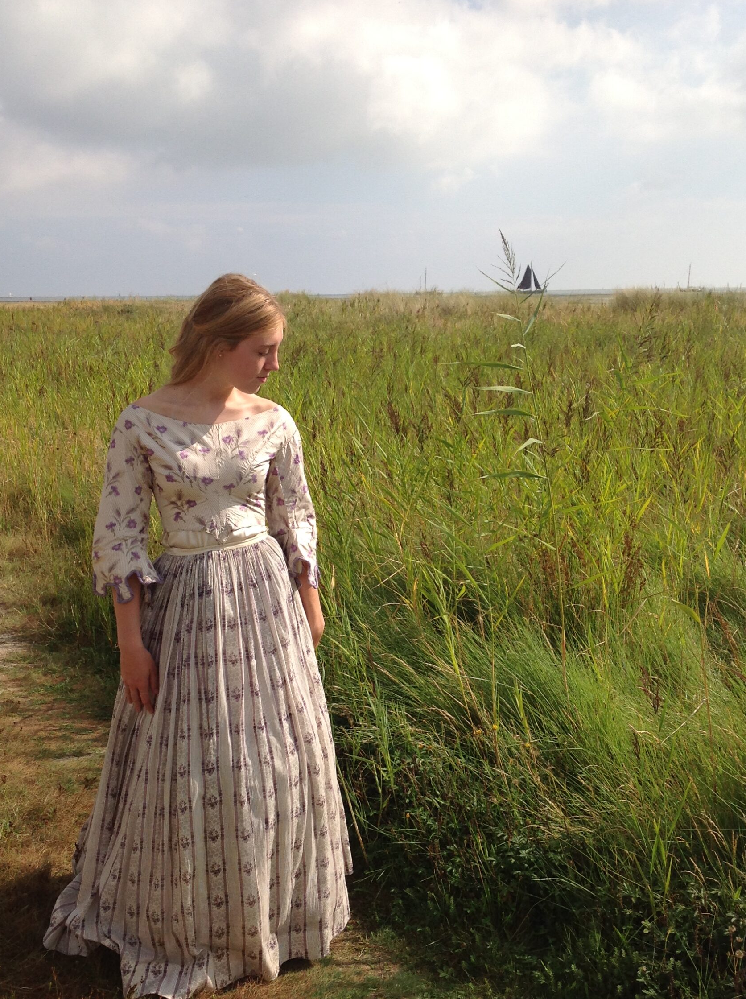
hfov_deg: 35.9
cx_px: 360
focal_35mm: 40
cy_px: 555
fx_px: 1152
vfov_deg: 46.8
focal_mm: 4.28
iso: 50
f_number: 2.4
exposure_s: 1/2519
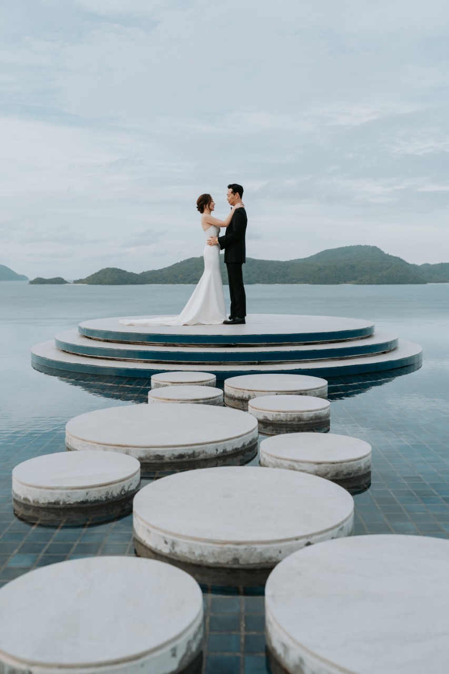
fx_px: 655
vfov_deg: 54.4
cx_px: 224
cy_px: 337
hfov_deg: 37.8
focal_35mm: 35
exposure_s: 1/800
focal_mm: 35
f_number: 2.8
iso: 100
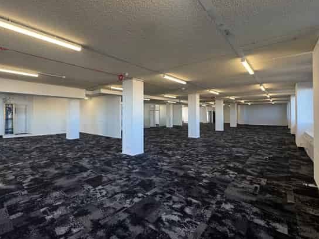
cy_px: 114
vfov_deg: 74.6
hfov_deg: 90.4
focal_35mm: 17
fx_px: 157
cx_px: 137
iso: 50
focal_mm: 2.22
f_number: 2.2
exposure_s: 1/100
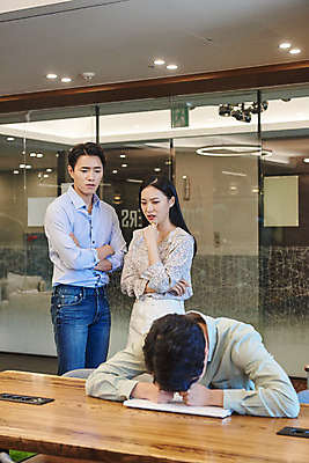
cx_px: 154
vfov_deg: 32.4
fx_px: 797
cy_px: 232
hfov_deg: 21.9
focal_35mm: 62
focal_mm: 62
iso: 800
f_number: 4
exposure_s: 1/125
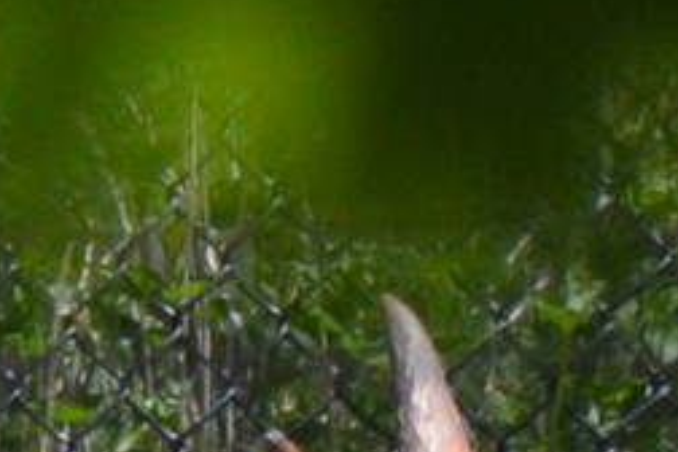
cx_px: -872
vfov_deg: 0.5
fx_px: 53878
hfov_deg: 0.7
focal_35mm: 2861
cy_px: 1026
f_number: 5.6
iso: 400
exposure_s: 1/1600
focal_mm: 300
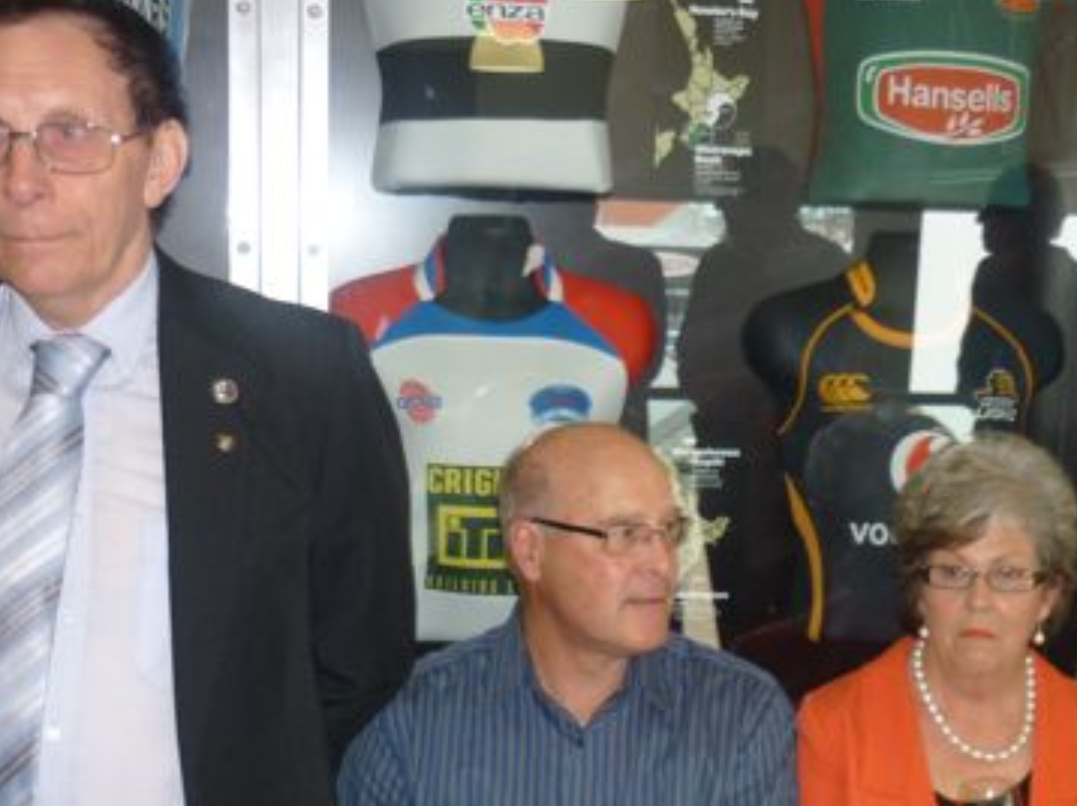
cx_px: 641
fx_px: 1834
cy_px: 638
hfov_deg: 32.6
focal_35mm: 59
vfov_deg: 24.4
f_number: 2.8
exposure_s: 1/30
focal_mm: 5.5
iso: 125
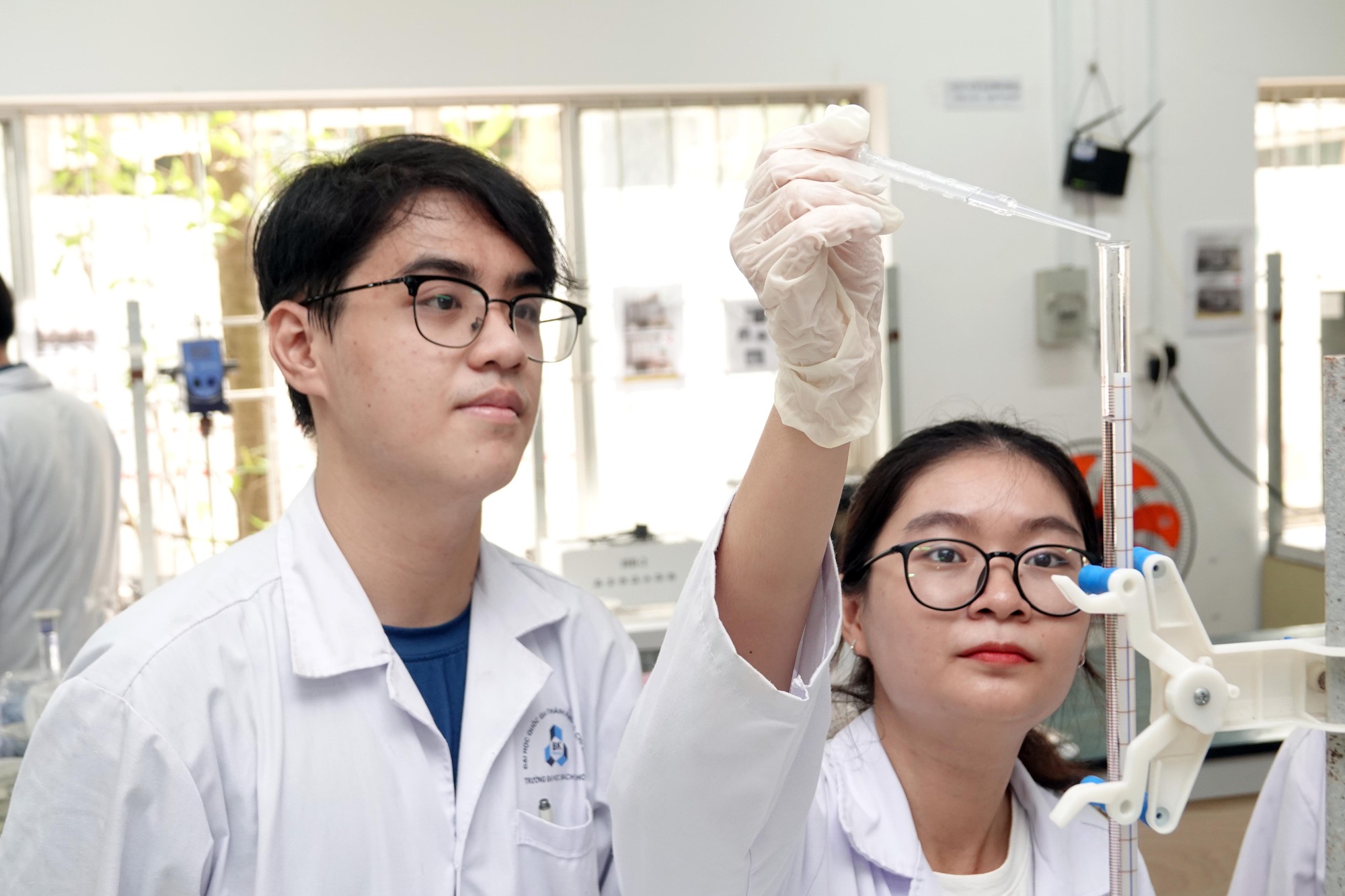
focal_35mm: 52
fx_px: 1942
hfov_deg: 38.2
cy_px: 448
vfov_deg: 26.0
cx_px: 672
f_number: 3.2
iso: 400
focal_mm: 18.92
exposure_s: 1/100
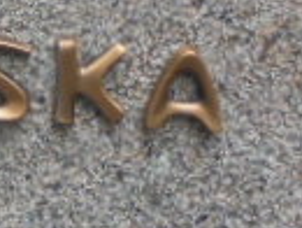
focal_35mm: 128
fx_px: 1119
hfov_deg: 14.3
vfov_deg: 11.3
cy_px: -77
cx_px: -160
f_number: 3.5
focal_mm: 4.6
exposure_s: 1/30
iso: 100
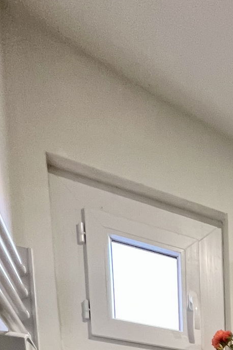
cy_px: 541
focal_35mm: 42
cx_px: 383
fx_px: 408
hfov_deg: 23.0
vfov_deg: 27.9
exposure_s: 1/50
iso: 250
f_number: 1.8
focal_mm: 1.57
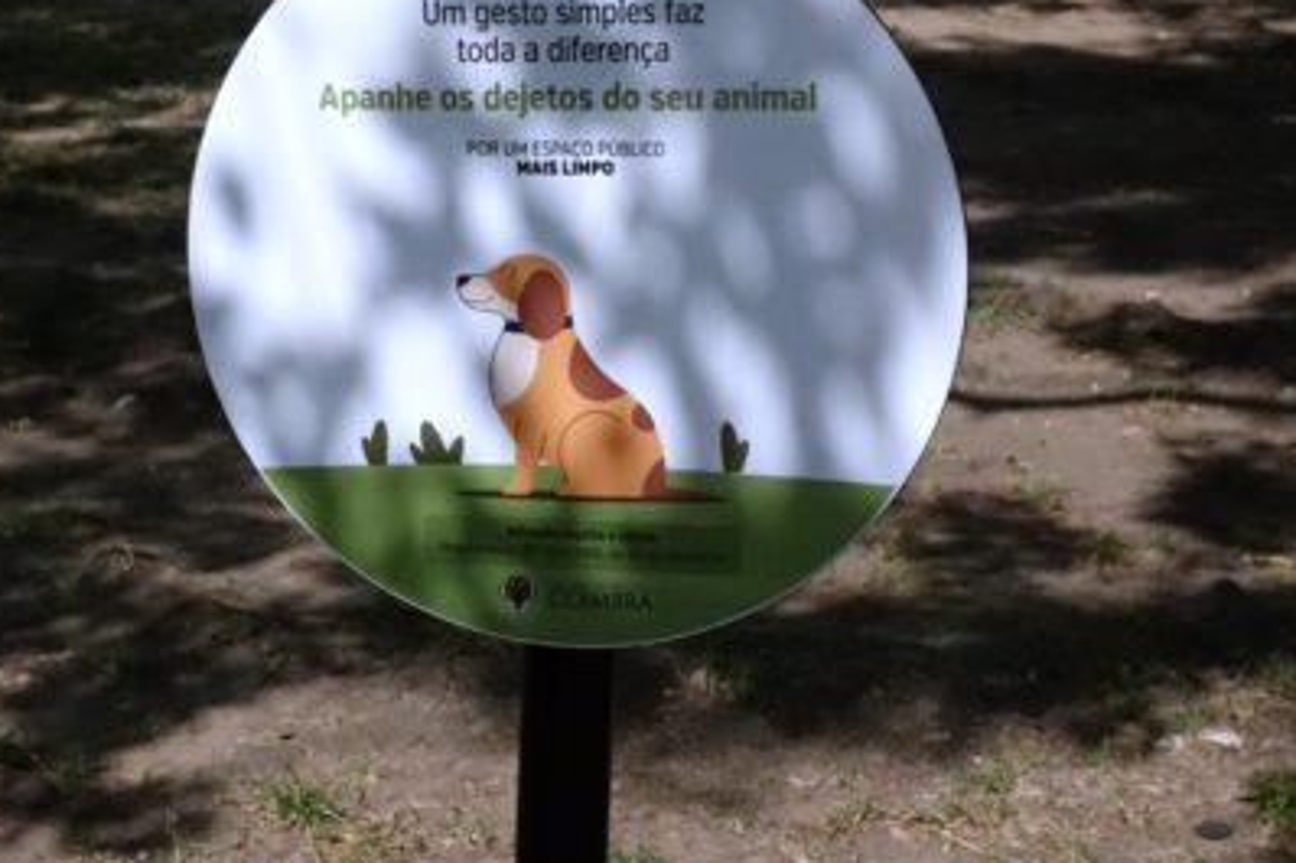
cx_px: 524
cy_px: 179
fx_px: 3059
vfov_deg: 16.0
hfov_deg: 23.9
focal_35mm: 85
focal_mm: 17.11
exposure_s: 1/1000
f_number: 5.6
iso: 2000
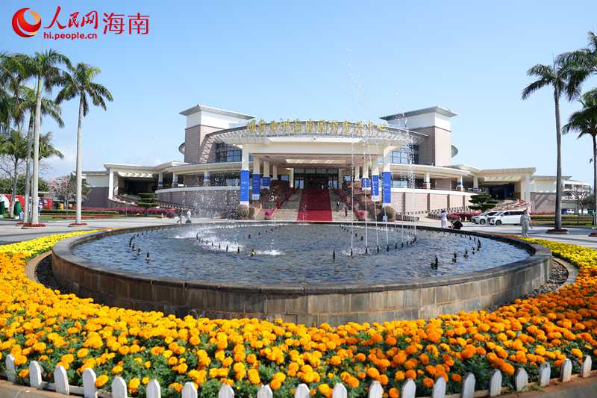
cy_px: 199
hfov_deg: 73.8
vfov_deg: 53.1
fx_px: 398
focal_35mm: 24
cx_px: 298
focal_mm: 24
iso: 100
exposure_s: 1/1000
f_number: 3.5
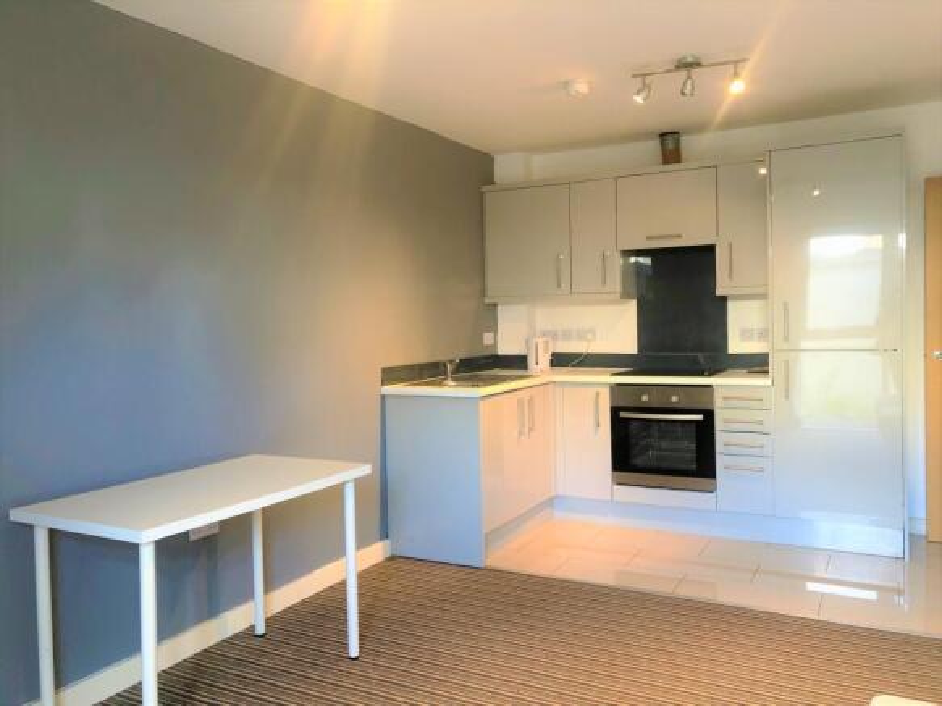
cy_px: 353
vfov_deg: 49.7
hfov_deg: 63.5
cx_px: 471
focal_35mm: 28
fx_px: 762
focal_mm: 4
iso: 50
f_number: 1.8
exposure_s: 1/17
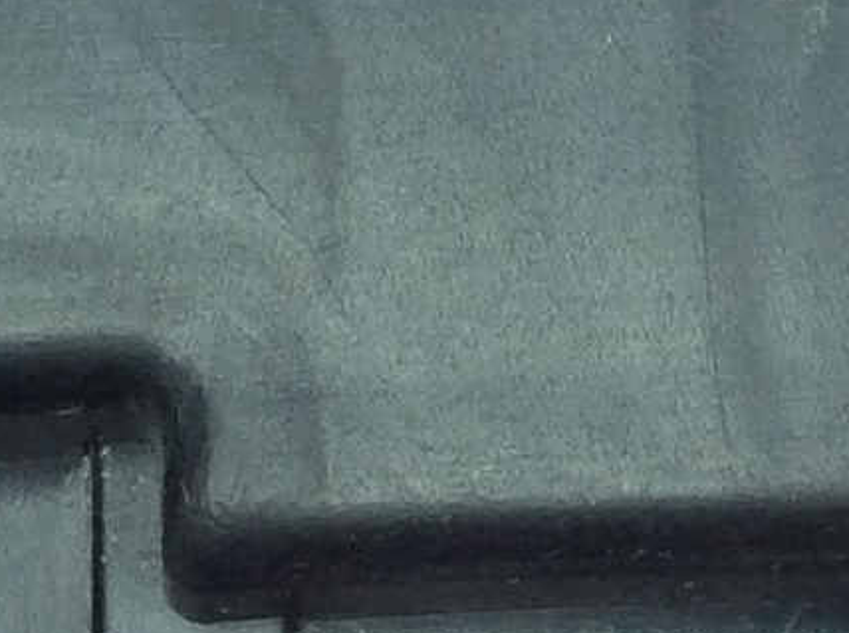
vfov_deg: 7.4
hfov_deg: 10.2
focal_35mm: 194
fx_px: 4747
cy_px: -593
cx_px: 516
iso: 32
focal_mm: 3.3
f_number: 2.4
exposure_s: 1/180
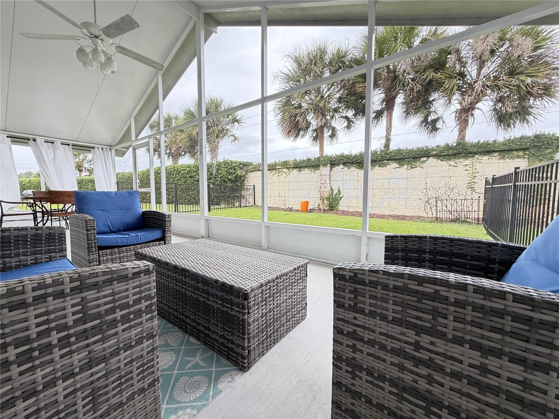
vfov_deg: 85.7
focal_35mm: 14
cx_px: 280
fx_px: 226
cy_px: 210
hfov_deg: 102.1
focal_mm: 2.22
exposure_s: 1/121
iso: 160
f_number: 2.2
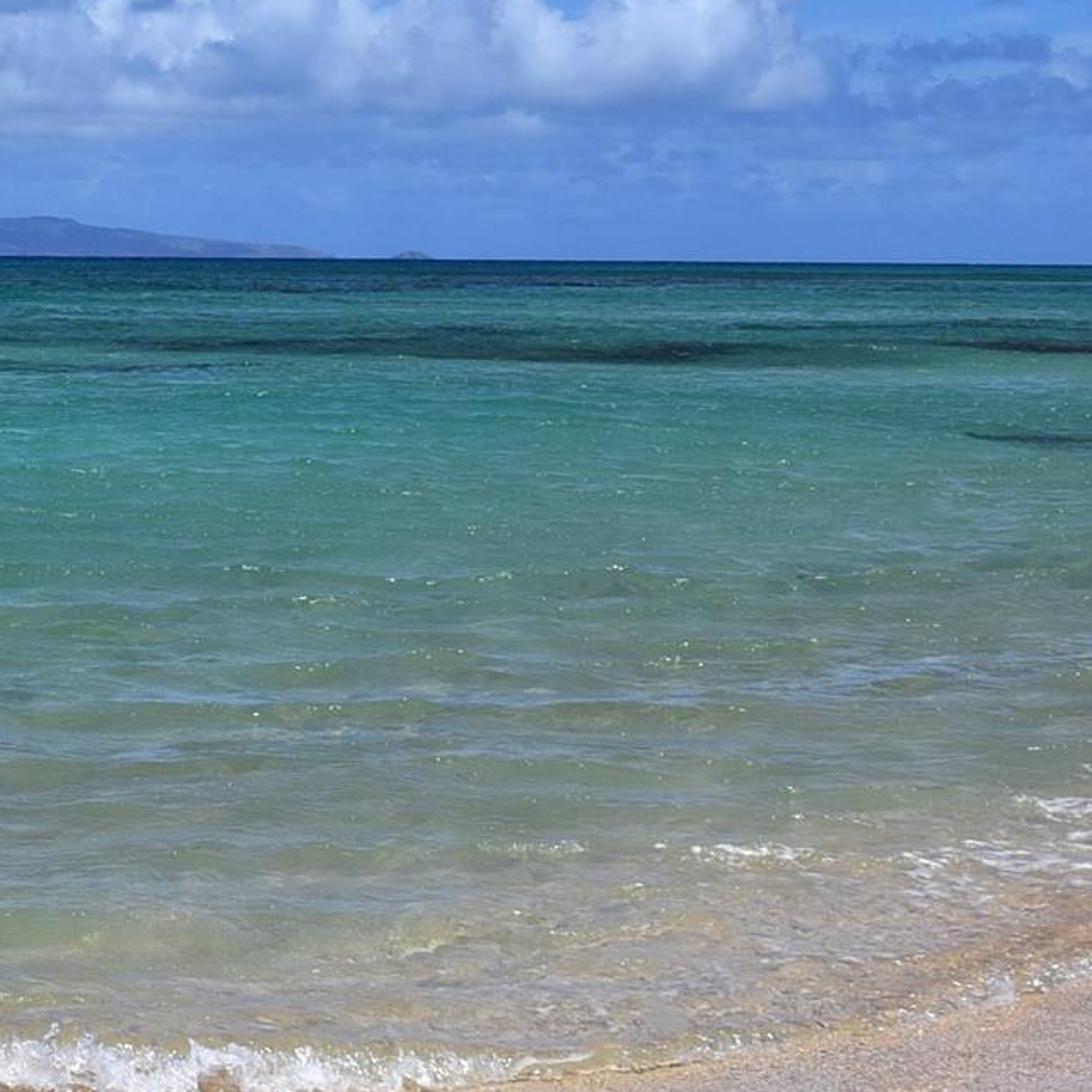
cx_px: -515
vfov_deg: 17.7
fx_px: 3498
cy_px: 553
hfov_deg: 16.3
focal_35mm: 98
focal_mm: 24
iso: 100
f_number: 14
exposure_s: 1/200
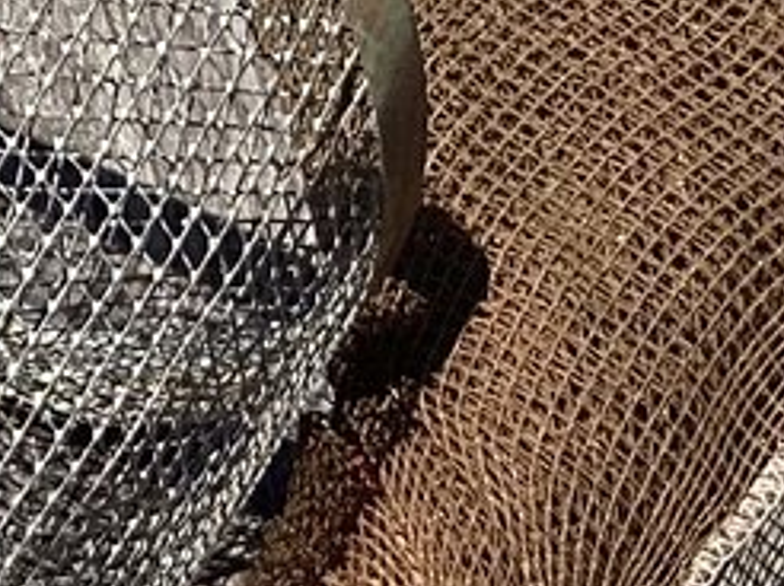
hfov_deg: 10.4
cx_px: 225
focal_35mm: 191
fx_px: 4322
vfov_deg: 7.3
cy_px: 1444
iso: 25
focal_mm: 3.3
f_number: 2.4
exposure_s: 1/1733
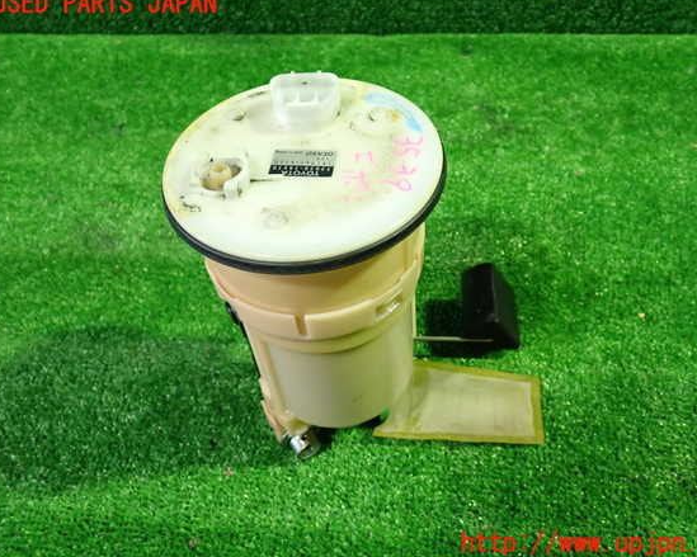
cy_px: 274
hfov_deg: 55.6
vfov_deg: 45.8
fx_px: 660
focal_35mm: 32
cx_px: 367
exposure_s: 1/30
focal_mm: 5.4
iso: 500
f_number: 2.3
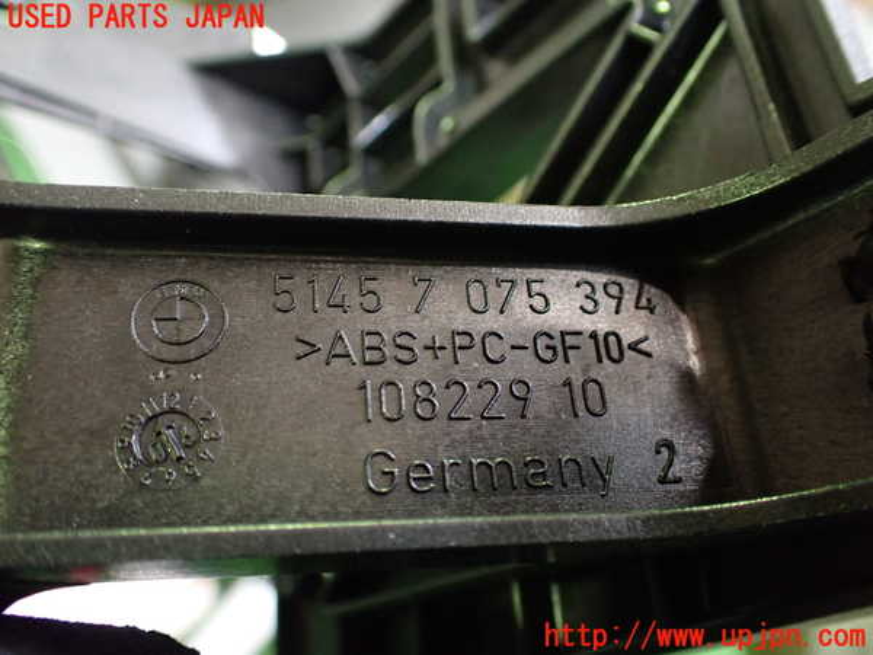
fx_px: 757
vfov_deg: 46.8
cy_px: 328
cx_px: 436
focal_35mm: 30
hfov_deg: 60.0
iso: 800
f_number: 2.3
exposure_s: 1/30
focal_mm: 5.4
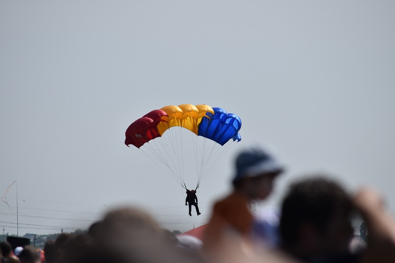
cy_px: 132
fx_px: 4937
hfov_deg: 4.6
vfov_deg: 3.1
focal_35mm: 450
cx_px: 198
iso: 100
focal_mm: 300
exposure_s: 1/640
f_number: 7.1
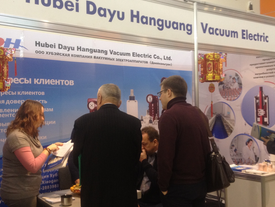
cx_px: 129
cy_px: 100
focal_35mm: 46
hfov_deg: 41.2
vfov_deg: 31.5
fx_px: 365
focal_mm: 4.28
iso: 160
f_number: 2.4
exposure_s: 1/20
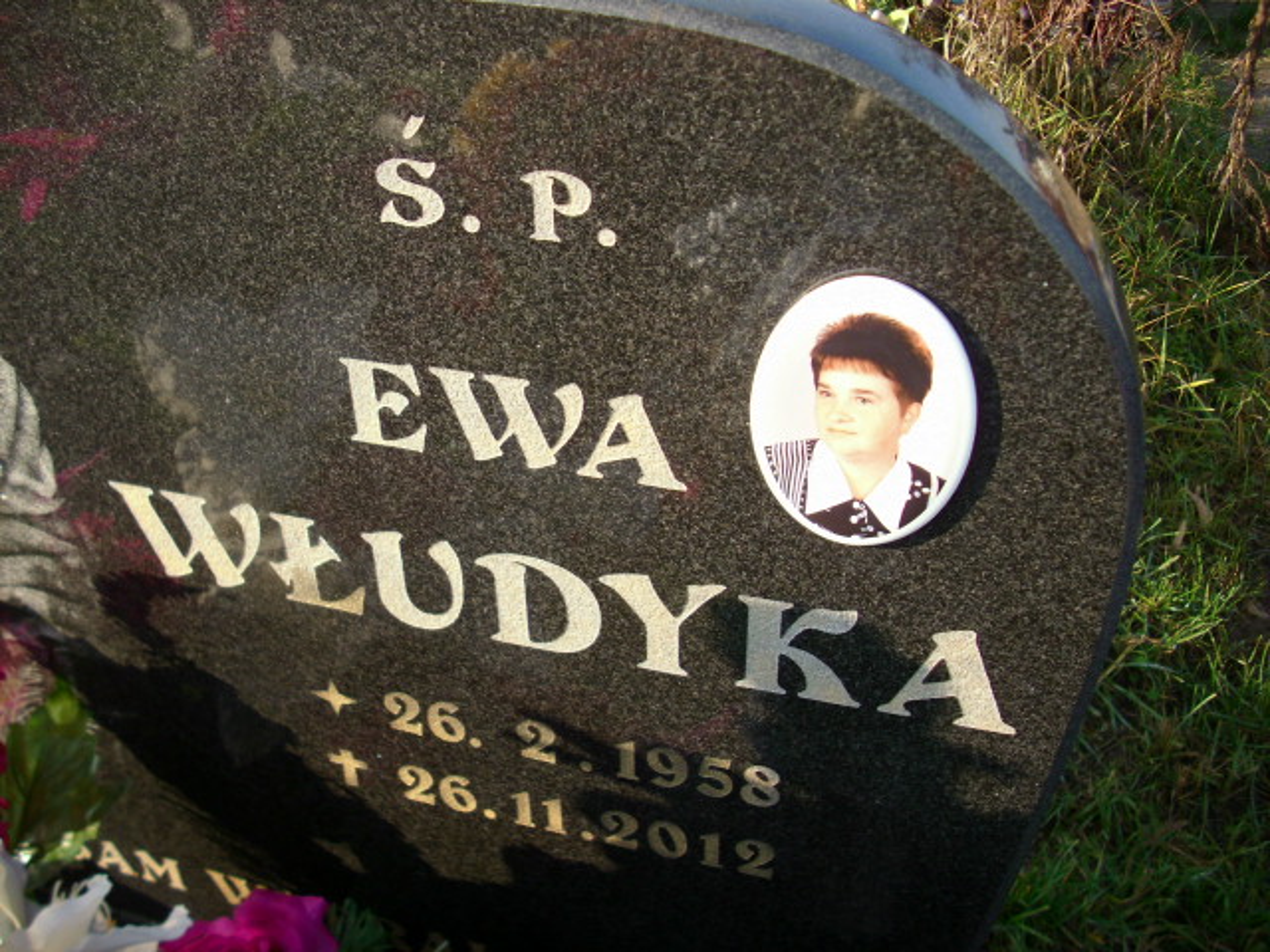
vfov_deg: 38.7
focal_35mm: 37
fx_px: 1357
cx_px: 635
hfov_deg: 50.1
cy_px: 476
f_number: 2.8
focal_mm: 6.2
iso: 50
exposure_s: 1/337
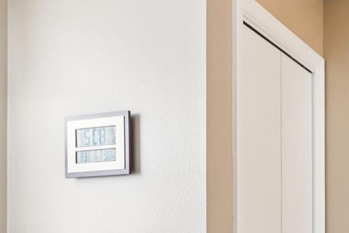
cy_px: 241
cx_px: 417
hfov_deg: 33.6
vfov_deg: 26.4
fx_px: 465
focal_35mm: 48
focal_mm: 16
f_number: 8
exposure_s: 1/25
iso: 400
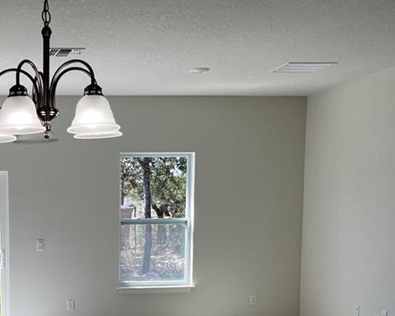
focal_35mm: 67
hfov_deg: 27.2
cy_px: 334
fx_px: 783
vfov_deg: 21.8
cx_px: 33
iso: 50
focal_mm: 5.1
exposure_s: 1/367
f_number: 1.6
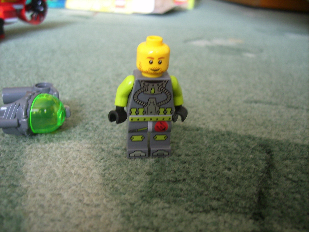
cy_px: 116
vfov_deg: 44.2
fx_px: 286
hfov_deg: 56.8
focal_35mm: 32
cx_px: 154
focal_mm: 5.99
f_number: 2.8
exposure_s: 1
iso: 50
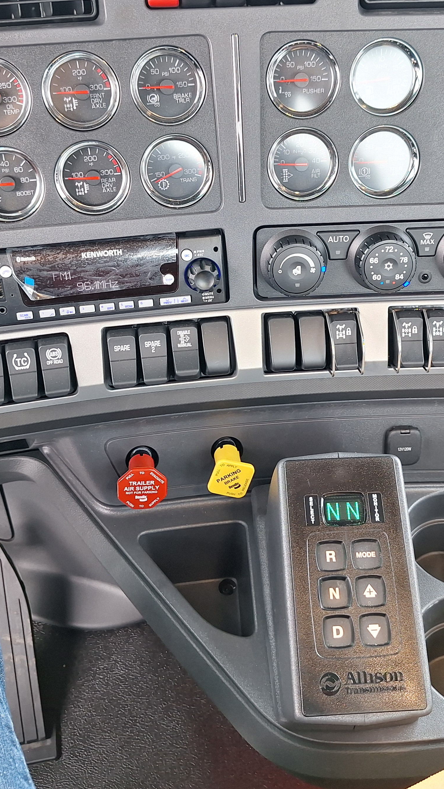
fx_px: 795
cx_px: 259
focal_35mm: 38
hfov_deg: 31.1
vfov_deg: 52.6
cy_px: 341
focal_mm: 5.54
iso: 40
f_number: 1.8
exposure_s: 1/60
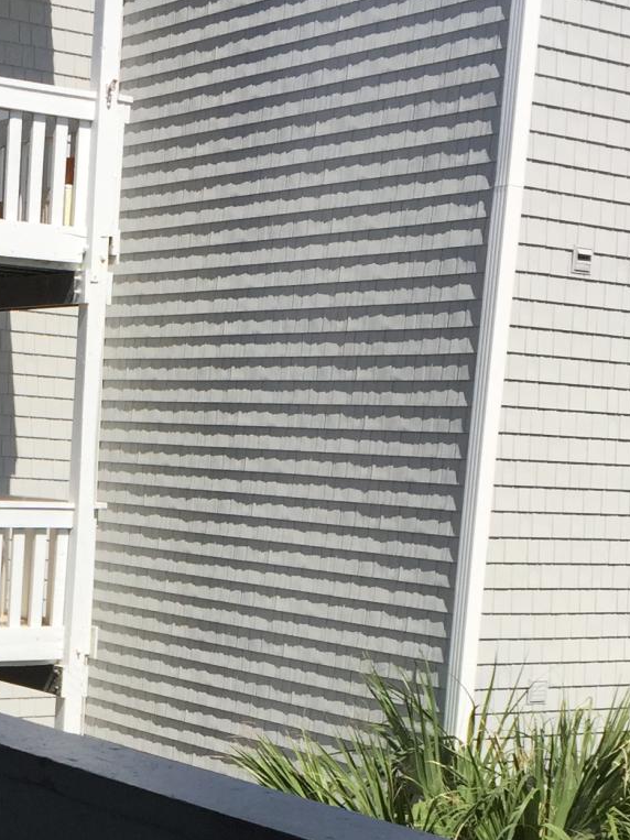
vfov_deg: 24.6
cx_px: 52
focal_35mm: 76
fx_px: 1845
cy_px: 815
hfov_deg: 19.0
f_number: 2.2
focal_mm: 4.15
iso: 32
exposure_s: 1/2326
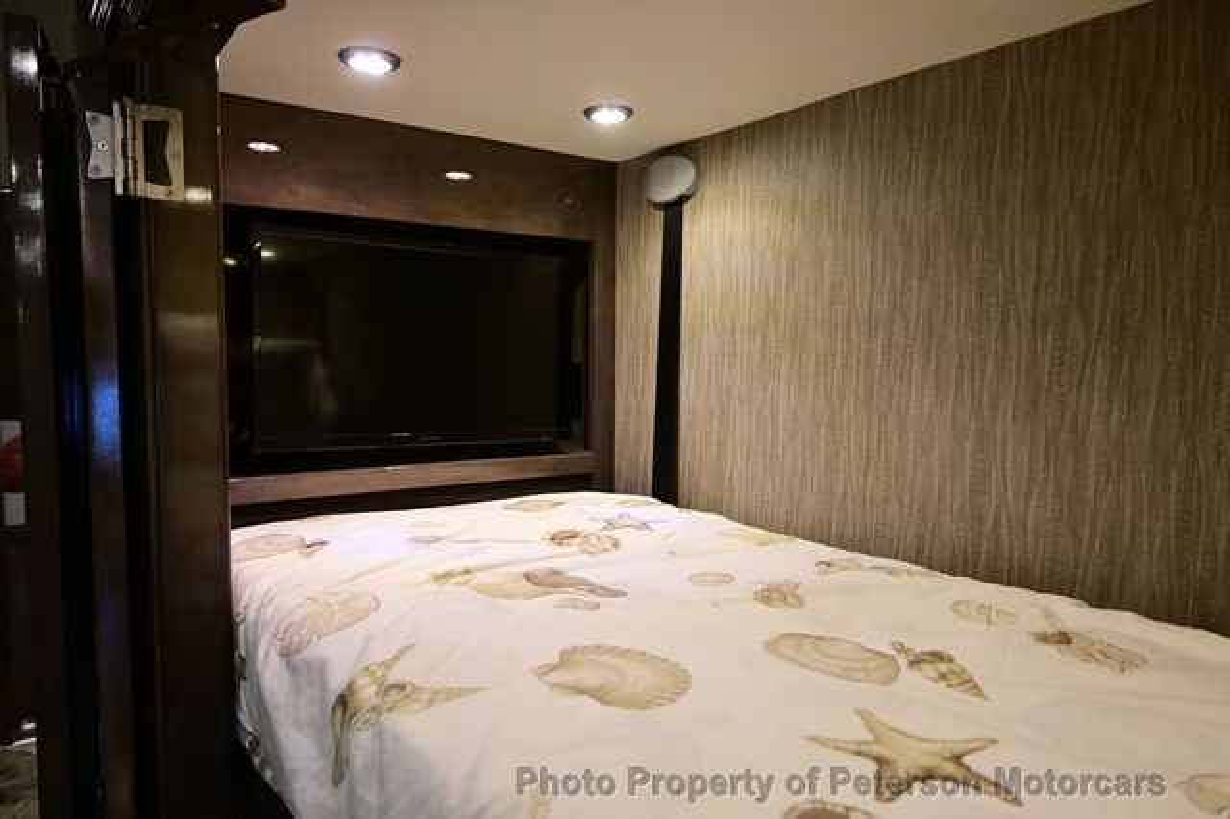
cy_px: 410
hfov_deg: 73.8
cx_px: 615
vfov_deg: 53.1
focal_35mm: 24
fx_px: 820
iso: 360
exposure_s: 1/25
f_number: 3.5
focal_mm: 16
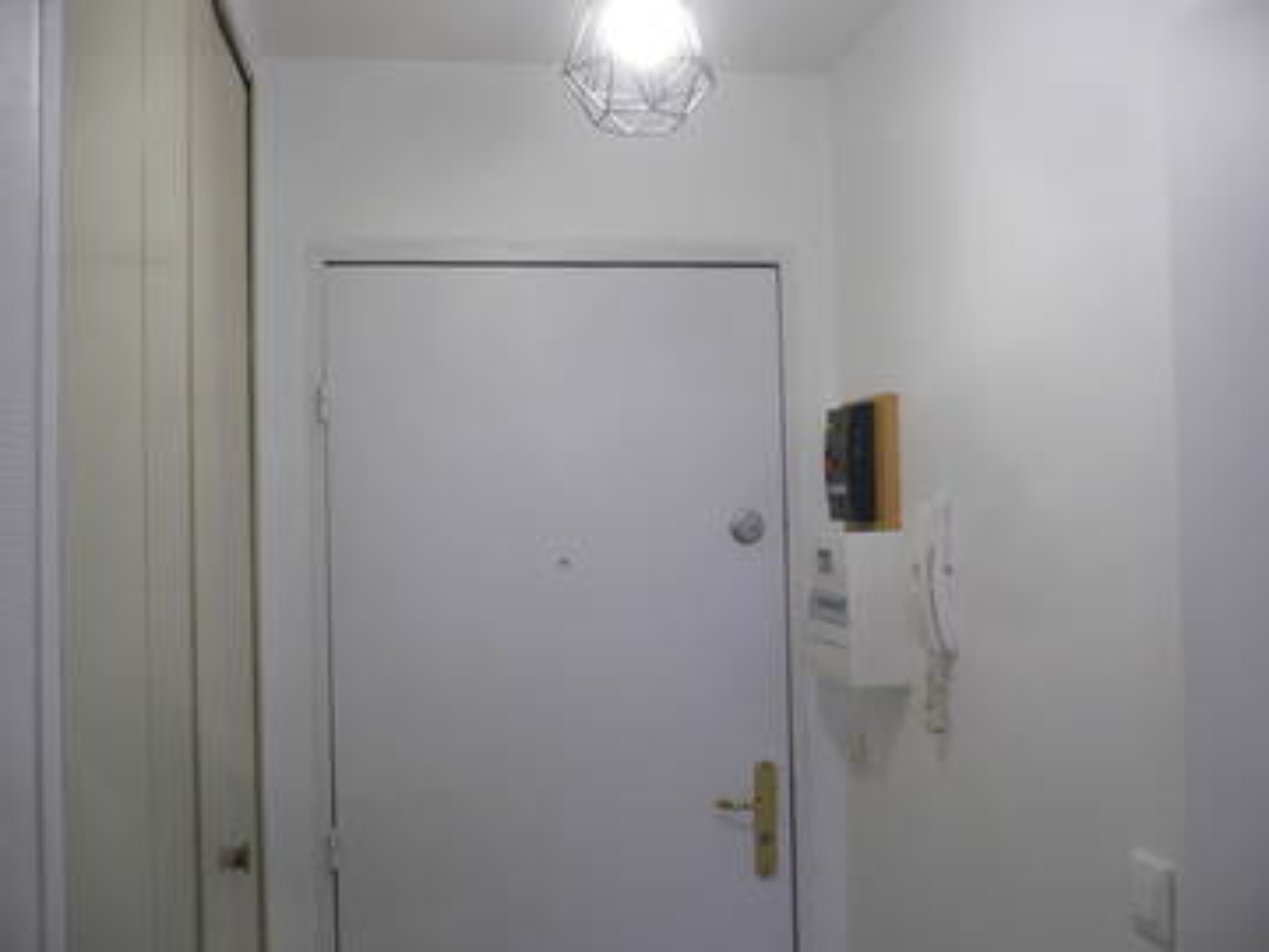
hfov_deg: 52.6
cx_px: 634
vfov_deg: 40.7
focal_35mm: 35
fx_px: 1283
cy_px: 476
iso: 100
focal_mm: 5.8
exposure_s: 1/25
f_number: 2.8
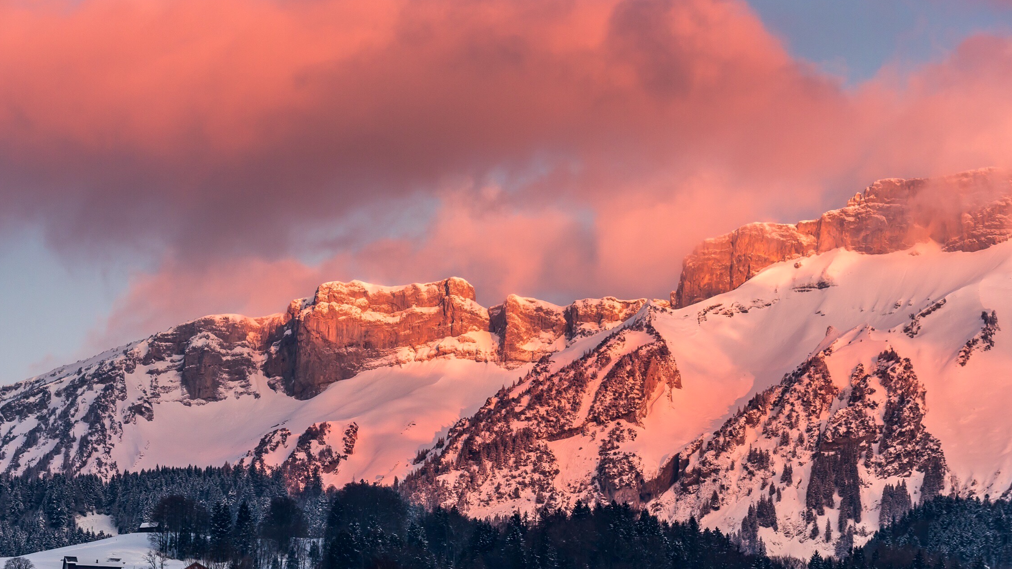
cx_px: 515
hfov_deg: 14.8
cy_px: 260
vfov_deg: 8.4
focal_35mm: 145
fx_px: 3891
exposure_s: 1/160
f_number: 7.1
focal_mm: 135
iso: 280
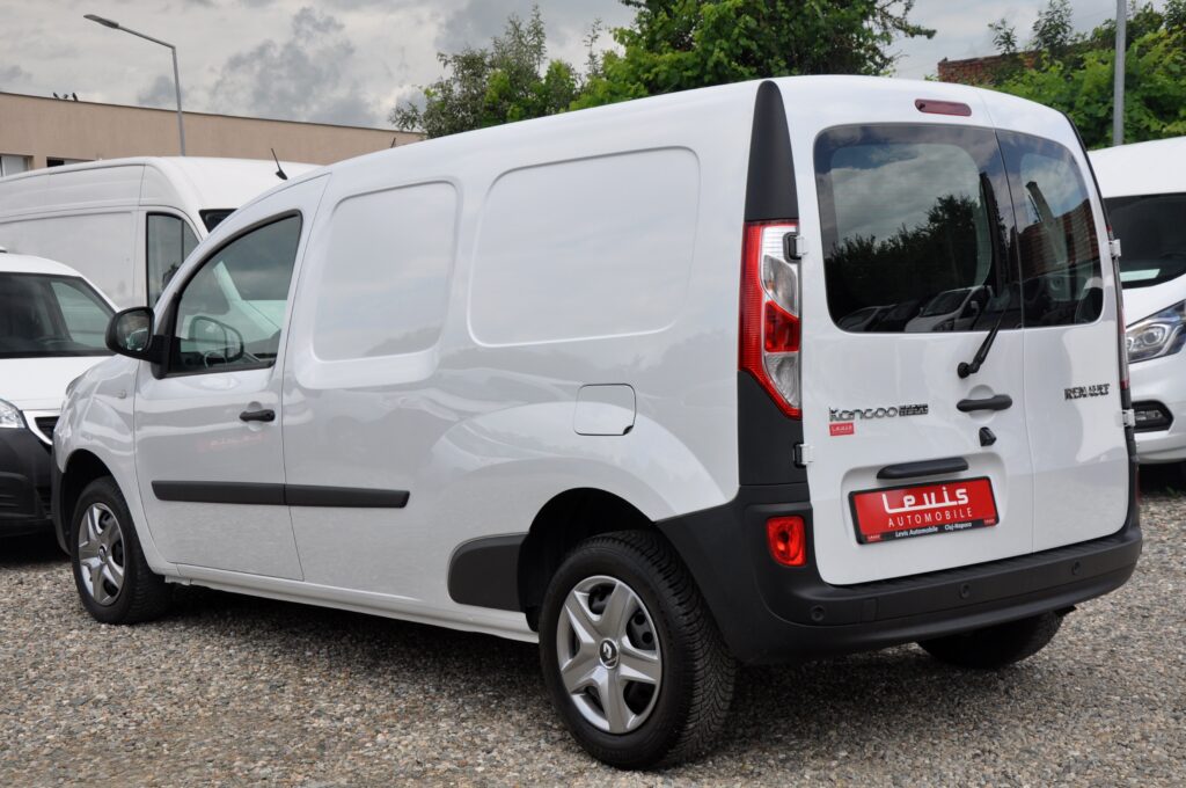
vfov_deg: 28.0
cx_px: 593
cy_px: 394
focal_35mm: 48
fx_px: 1579
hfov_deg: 41.2
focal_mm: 32
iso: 500
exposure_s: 1/320
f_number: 9
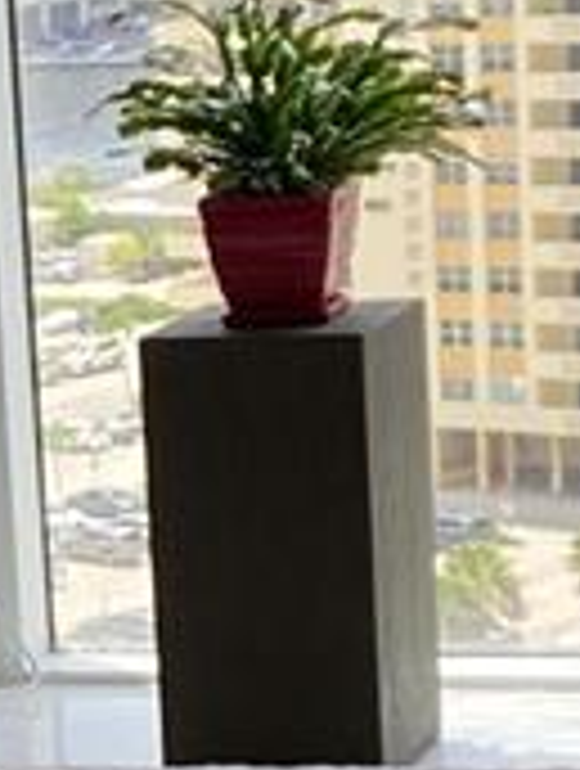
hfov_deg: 8.0
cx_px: -346
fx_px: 4051
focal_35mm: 182
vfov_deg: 10.8
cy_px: 725
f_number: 1.8
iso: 32
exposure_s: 1/249
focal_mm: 4.25
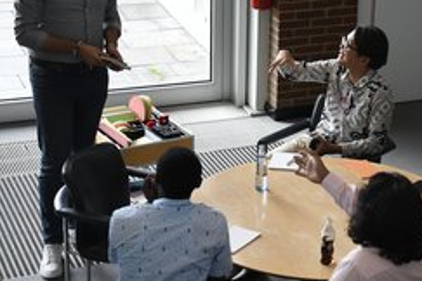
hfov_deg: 20.9
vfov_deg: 14.1
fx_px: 1137
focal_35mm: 97
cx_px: 300
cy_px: 120
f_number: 4
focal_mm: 38
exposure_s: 1/320
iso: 1100
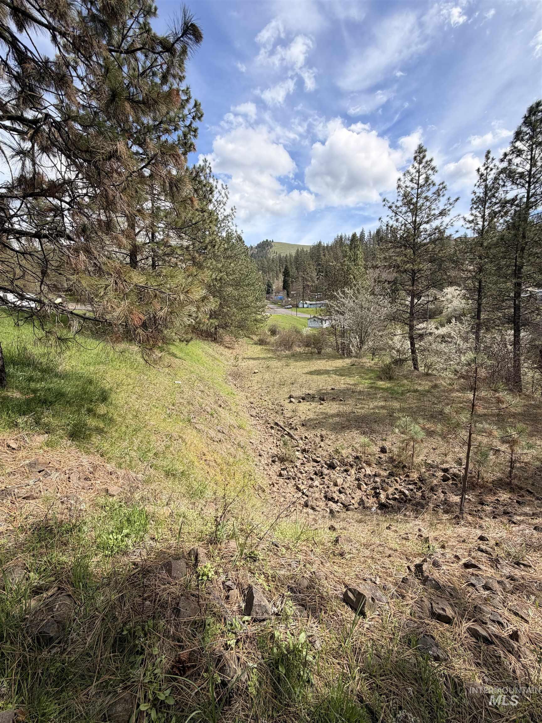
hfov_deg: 85.7
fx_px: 292
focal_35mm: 14
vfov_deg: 102.1
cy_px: 362
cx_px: 271
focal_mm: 2.22
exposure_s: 1/770
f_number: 2.2
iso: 32
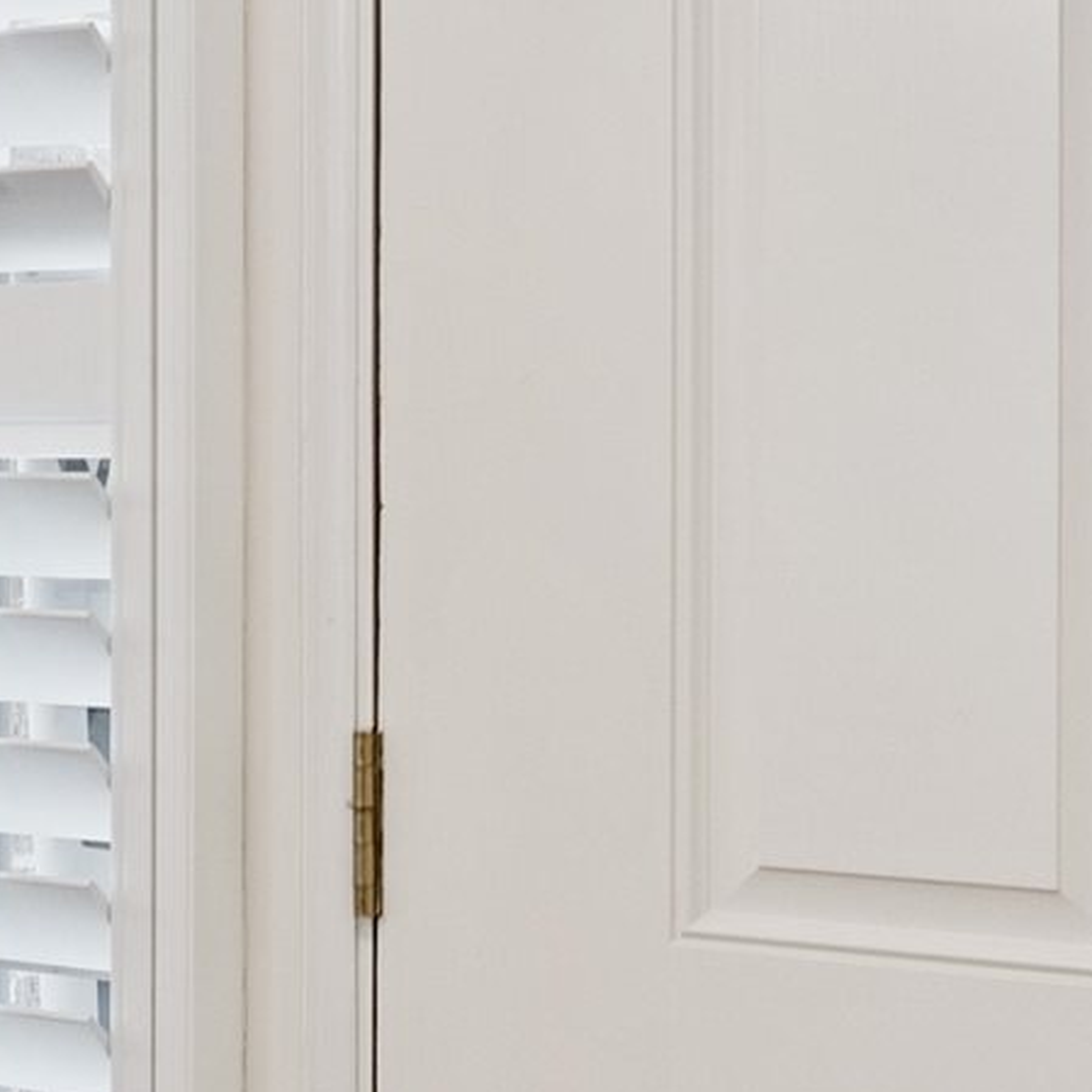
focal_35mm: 93
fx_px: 3319
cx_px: -837
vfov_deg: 18.6
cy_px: 384
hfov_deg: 16.0
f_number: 7.1
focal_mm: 16
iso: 200
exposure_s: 1/2.5
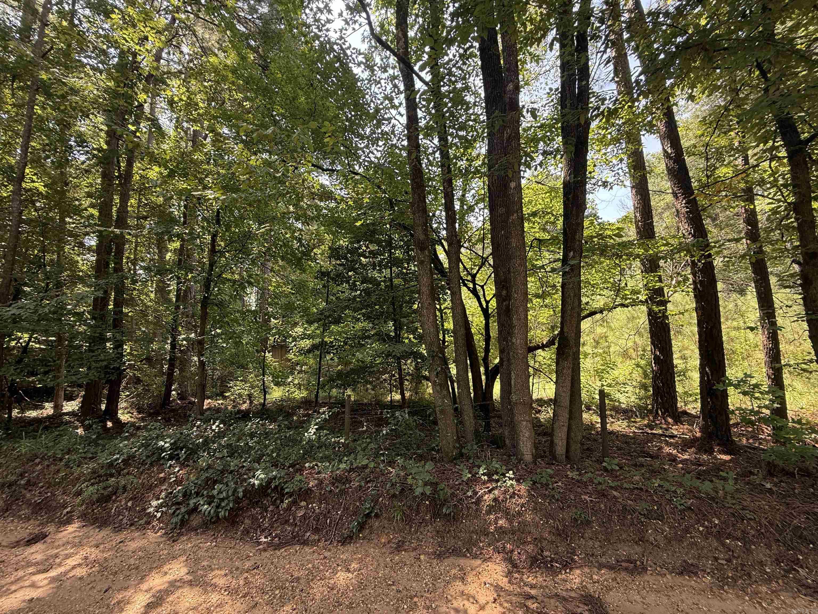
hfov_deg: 102.1
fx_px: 331
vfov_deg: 85.7
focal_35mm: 14
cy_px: 307
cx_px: 409
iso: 64
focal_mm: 2.22
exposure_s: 1/99
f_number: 2.2
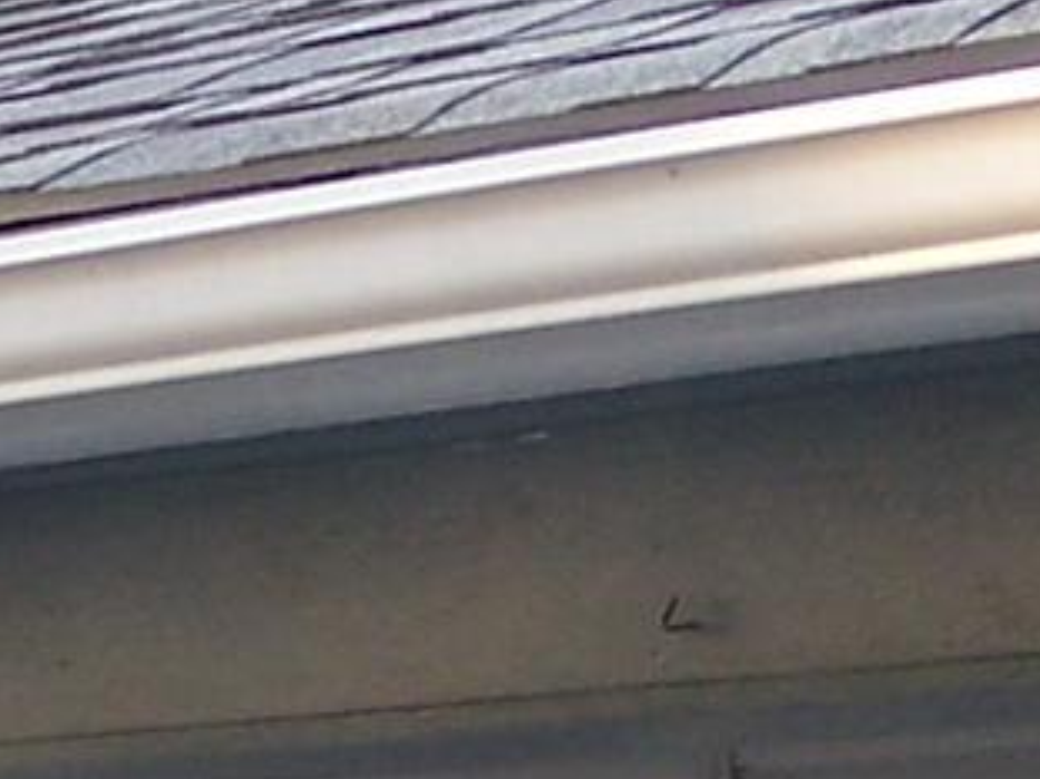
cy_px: 812
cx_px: 639
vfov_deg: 5.9
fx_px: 7508
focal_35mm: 250
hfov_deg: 7.9
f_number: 2.8
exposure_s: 1/60
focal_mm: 6.3
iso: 80
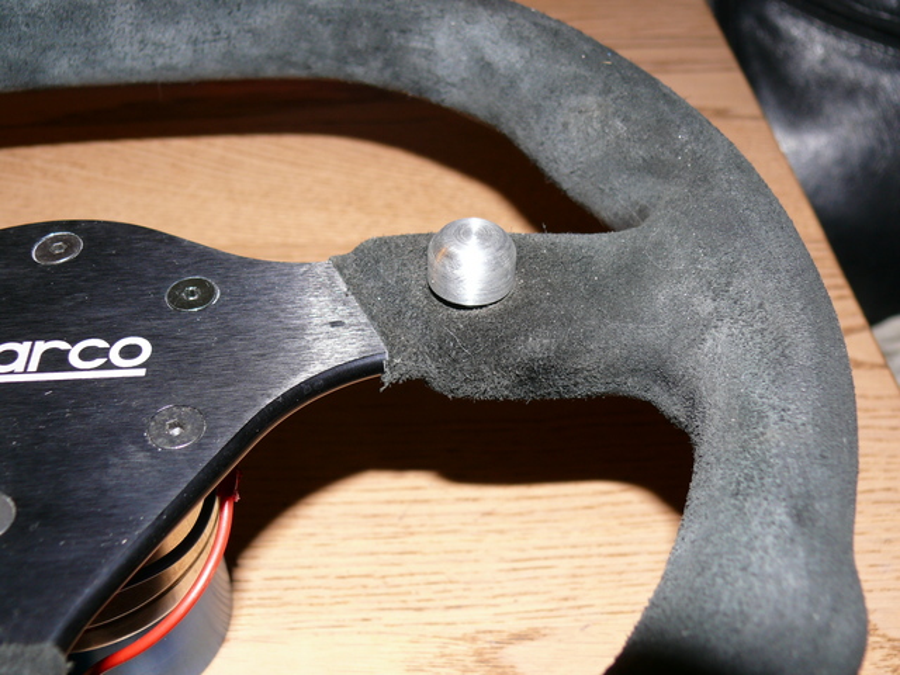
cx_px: 450
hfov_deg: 45.8
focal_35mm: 41
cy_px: 338
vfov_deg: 35.1
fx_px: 1066
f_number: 2.8
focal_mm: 8.2
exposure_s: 1/30
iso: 100
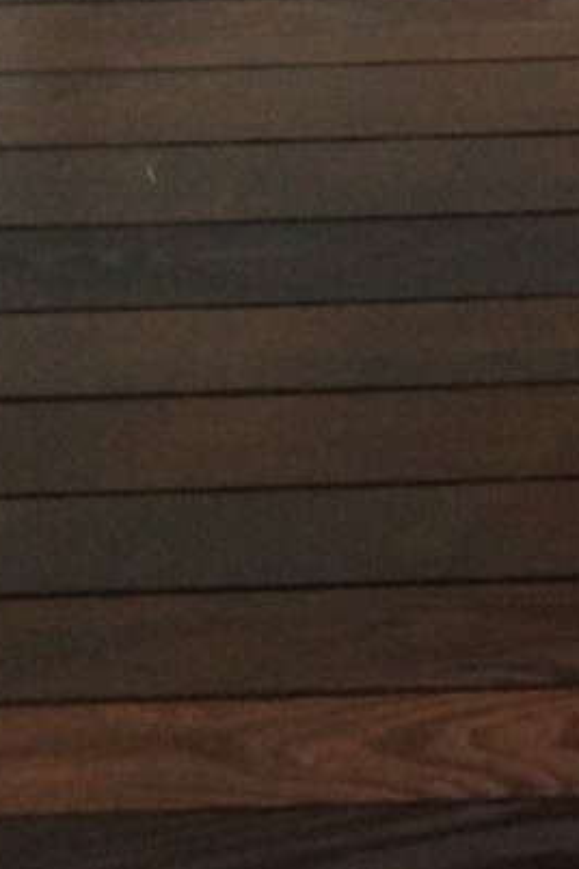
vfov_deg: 8.7
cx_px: 2733
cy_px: -240
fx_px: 5597
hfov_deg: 5.0
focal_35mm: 232
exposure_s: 1/223
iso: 50
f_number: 2.4
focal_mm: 4.28
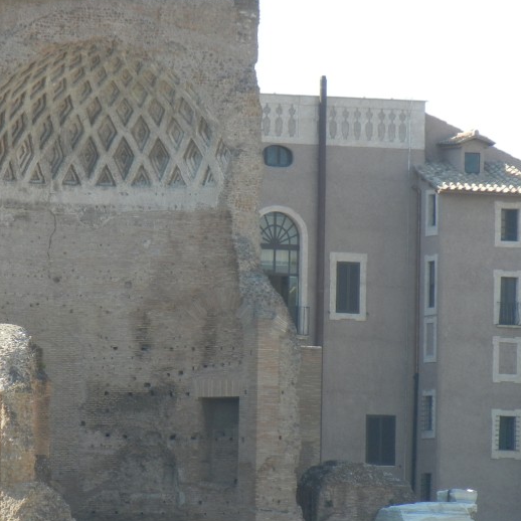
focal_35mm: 458
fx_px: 7799
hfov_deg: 3.8
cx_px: 223
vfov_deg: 3.8
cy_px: 341
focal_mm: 47.2
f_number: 5.1
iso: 160
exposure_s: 1/250
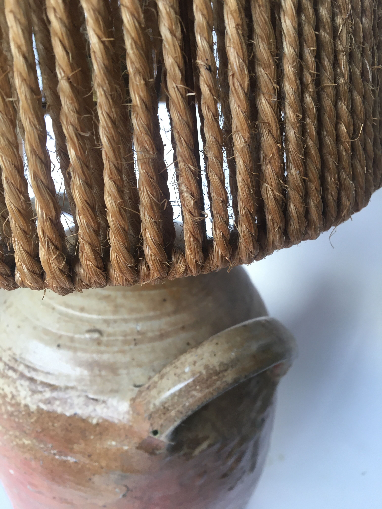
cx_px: 191
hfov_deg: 48.2
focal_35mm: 29
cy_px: 254
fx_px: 427
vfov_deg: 61.7
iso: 25
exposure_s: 1/33
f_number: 2.2
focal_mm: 4.15
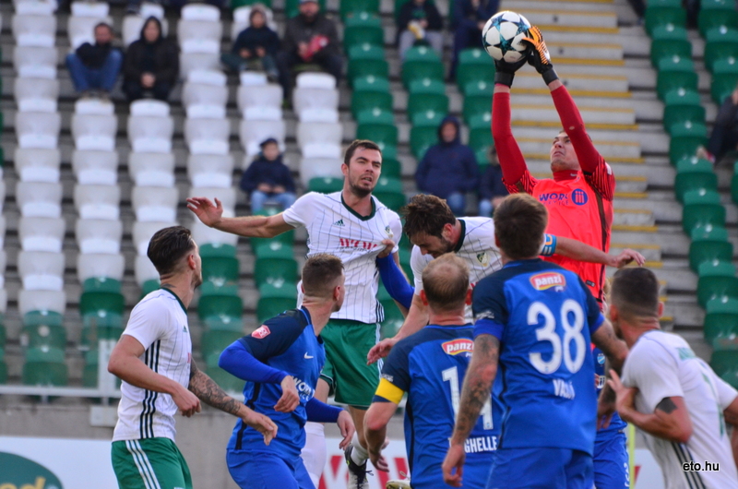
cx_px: 369
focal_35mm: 420
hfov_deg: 4.9
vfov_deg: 3.3
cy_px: 244
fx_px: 8593
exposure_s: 1/800
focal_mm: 280
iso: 1600
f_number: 5.6
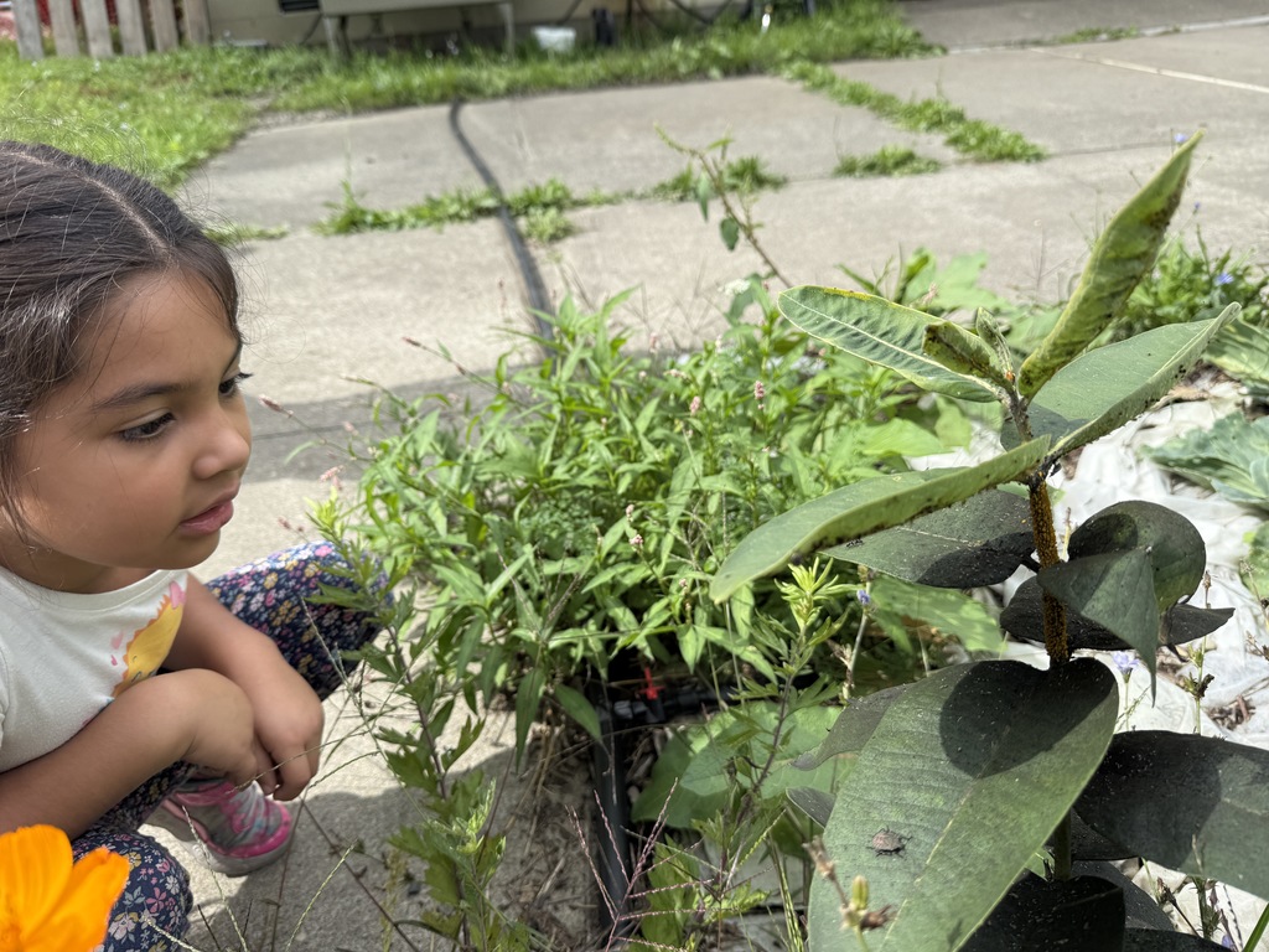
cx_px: 634
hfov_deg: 71.6
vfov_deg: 56.8
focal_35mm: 24
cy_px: 476
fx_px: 880
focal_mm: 6.76
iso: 80
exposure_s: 1/1901
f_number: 1.78
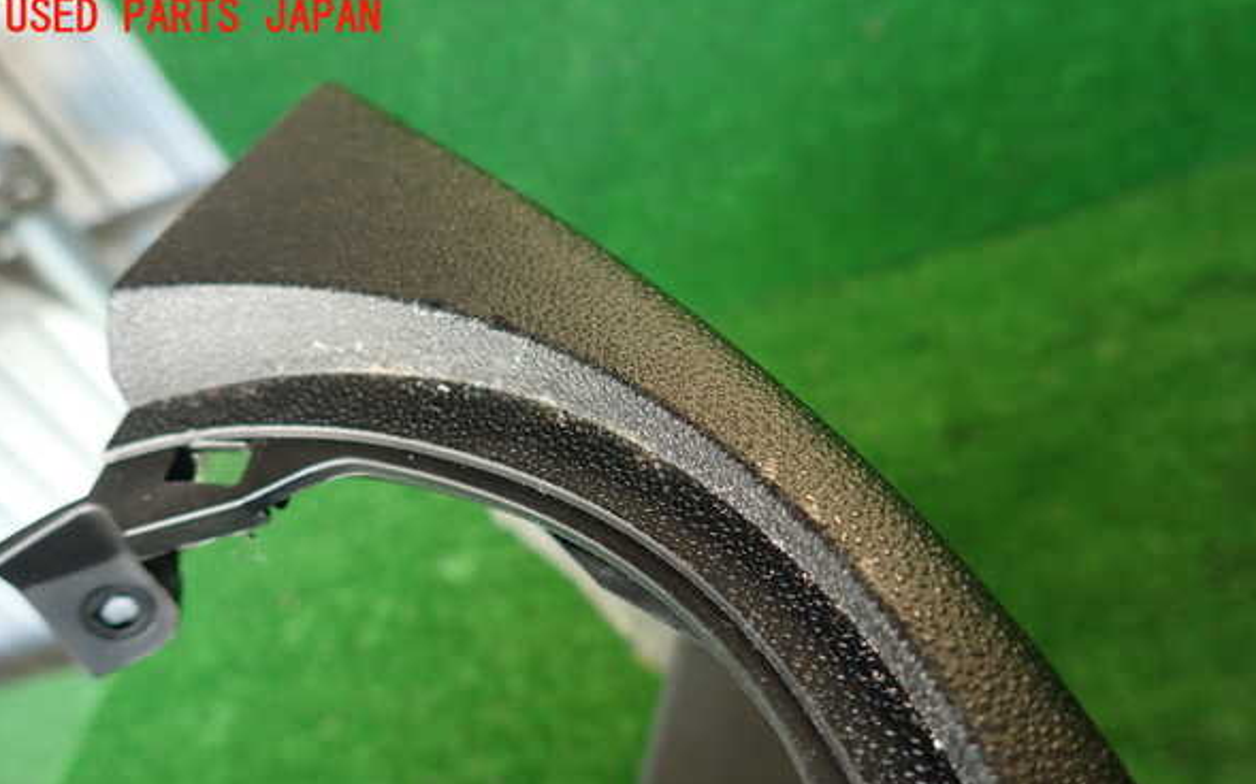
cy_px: 471
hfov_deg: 68.4
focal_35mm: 27
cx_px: 633
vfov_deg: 45.8
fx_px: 924
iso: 200
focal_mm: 4.5
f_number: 2
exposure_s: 1/50
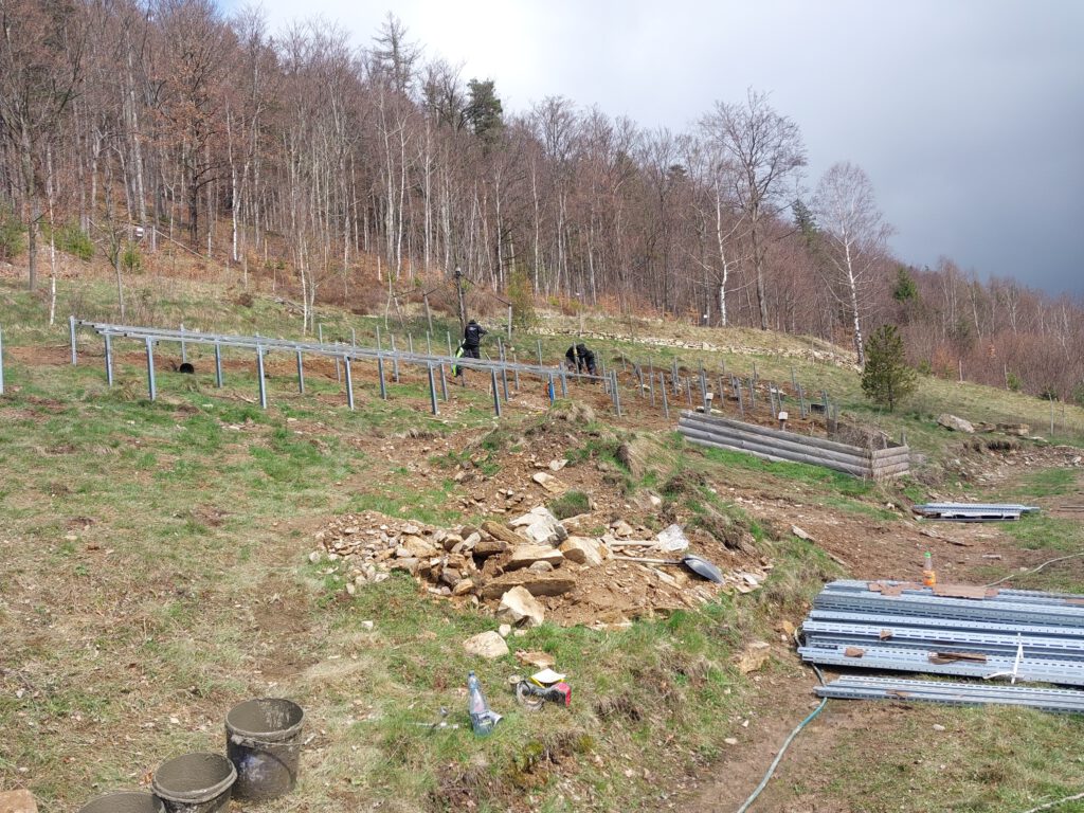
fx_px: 939
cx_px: 542
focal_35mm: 30
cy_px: 406
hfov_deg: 60.0
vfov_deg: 46.8
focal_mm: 4.6
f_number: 1.8
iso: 20
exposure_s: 1/538
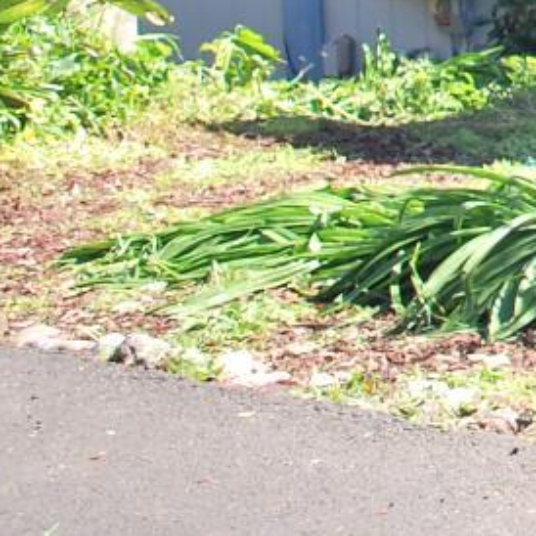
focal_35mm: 126
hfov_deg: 11.6
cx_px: 1260
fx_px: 2207
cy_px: -303
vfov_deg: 13.0
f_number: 7.1
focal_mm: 18
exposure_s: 1/200
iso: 100
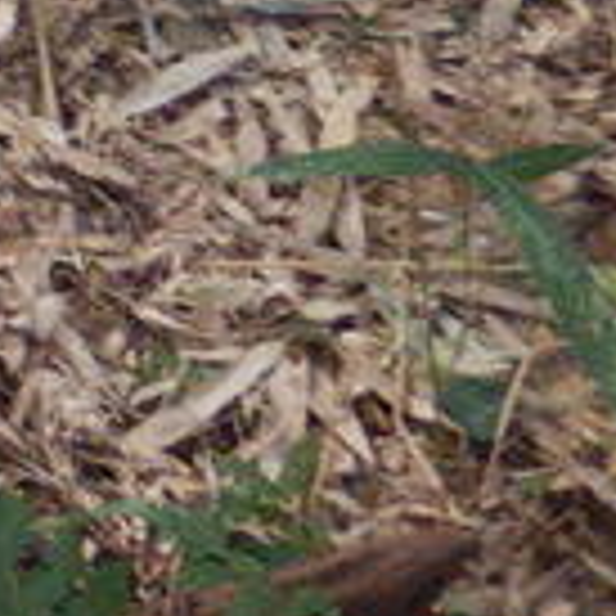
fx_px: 3121
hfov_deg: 9.2
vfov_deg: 10.0
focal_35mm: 155
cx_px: -1187
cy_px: -836
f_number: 2.8
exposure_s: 1/15
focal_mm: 4.3
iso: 200
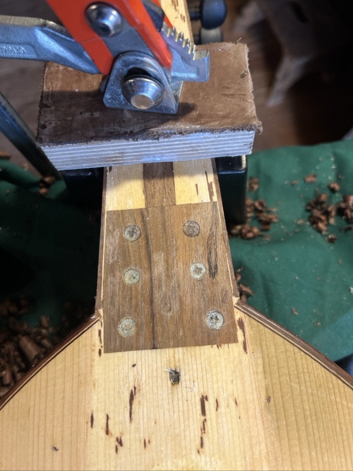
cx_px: 176
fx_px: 354
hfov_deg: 53.1
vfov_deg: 67.3
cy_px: 236
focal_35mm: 26
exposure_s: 1/50
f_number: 1.5
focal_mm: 5.7
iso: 80
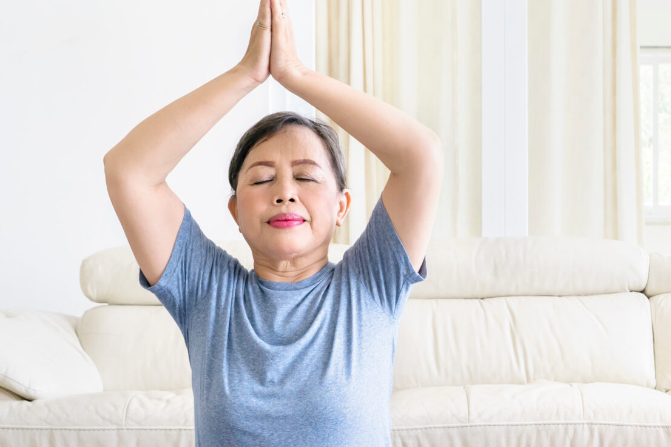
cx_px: 635
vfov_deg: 16.8
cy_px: 324
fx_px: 1509
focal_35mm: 81
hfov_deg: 24.2
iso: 640
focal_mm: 35
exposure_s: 1/60
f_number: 6.3
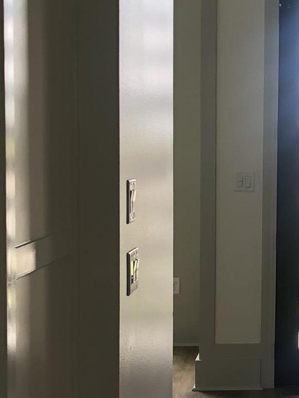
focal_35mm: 90
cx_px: 409
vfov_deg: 21.7
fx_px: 1036
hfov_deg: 15.5
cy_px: 271
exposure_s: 1/40
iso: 25
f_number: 1.8
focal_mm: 3.99
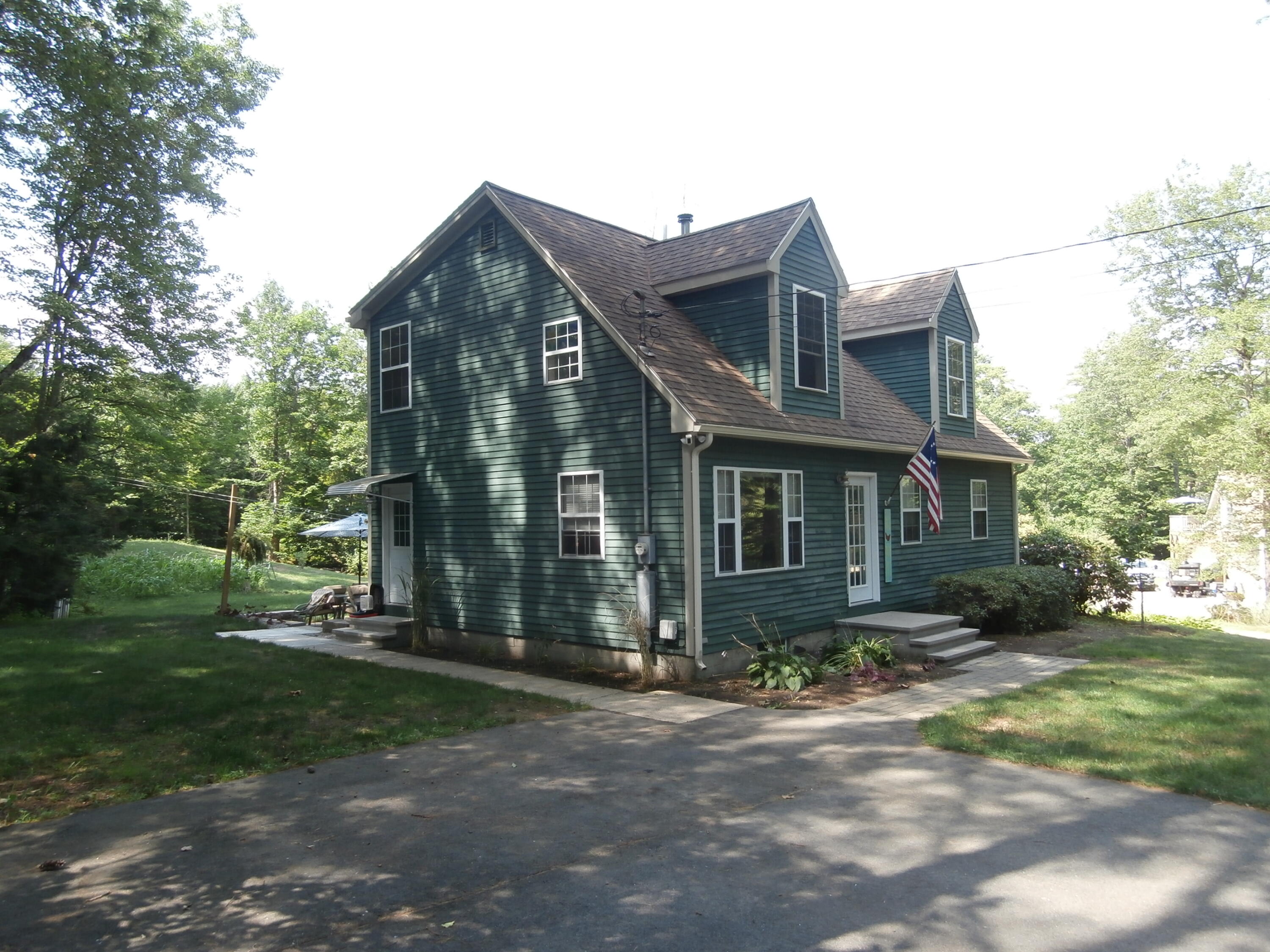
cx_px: 635
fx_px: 881
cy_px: 476
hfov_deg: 71.6
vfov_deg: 56.8
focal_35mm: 24
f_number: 3
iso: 100
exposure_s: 1/160
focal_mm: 4.2
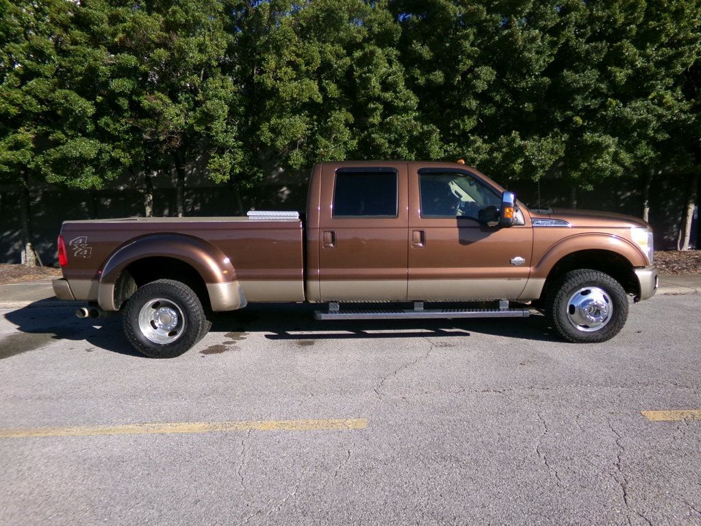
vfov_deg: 56.8
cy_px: 263
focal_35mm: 24
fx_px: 486
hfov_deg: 71.6
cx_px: 350
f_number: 3.7
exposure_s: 1/600
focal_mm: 4.3
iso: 100
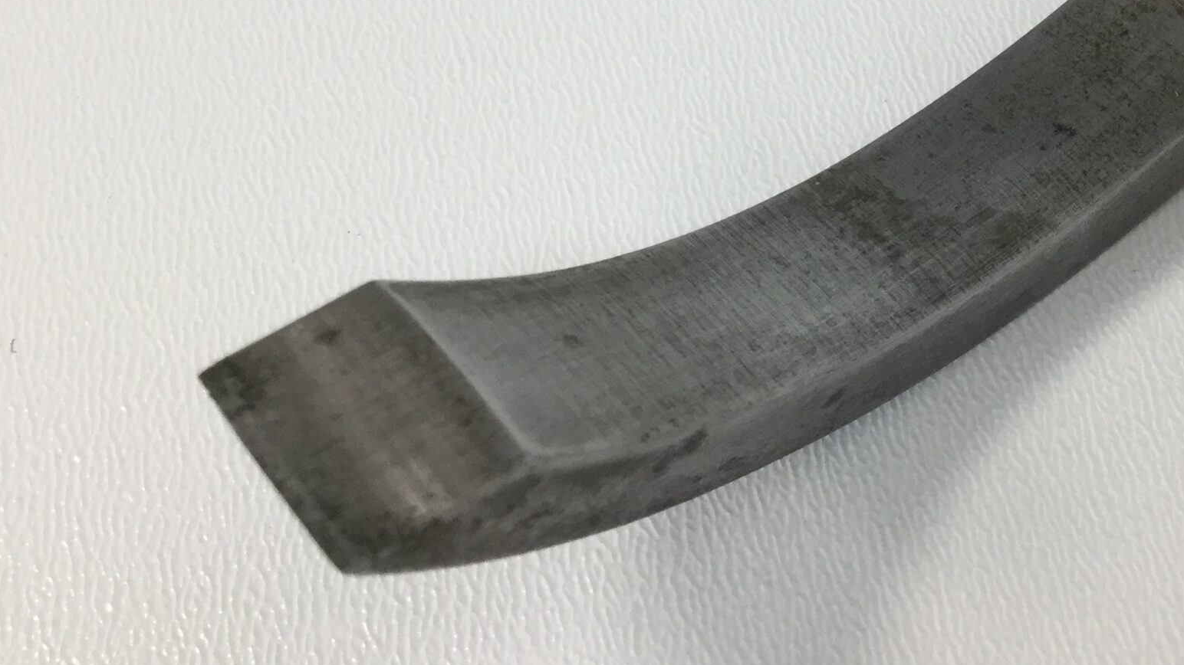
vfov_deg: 21.1
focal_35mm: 56
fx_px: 1758
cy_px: 105
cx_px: 869
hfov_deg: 36.5
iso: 32
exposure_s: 1/33
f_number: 2.4
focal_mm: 3.3
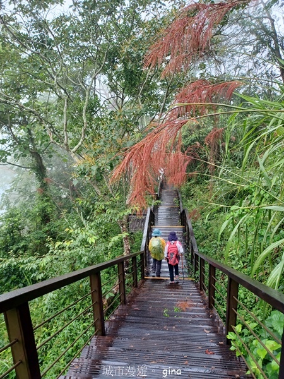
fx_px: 273
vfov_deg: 69.4
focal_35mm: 25
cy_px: 190
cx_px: 142
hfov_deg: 54.9
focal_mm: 4.6
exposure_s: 1/50
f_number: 1.8
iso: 40
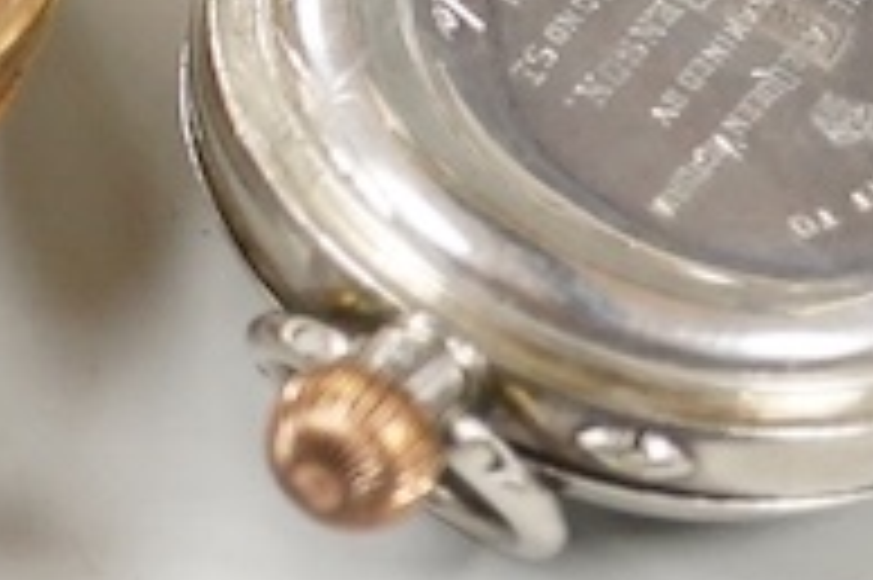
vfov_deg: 5.2
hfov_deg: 7.6
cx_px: -749
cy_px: -441
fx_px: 6324
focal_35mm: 261
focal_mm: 30
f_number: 3.5
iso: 2500
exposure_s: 1/400
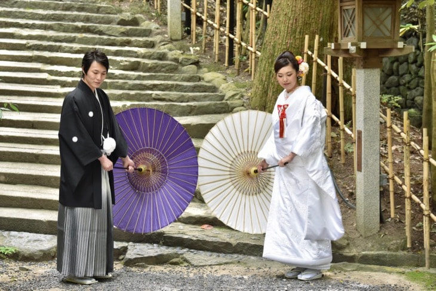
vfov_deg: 14.4
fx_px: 1151
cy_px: 146
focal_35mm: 95
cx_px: 218
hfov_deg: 21.5
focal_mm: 95
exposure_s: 1/200
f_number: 5.6
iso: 2000
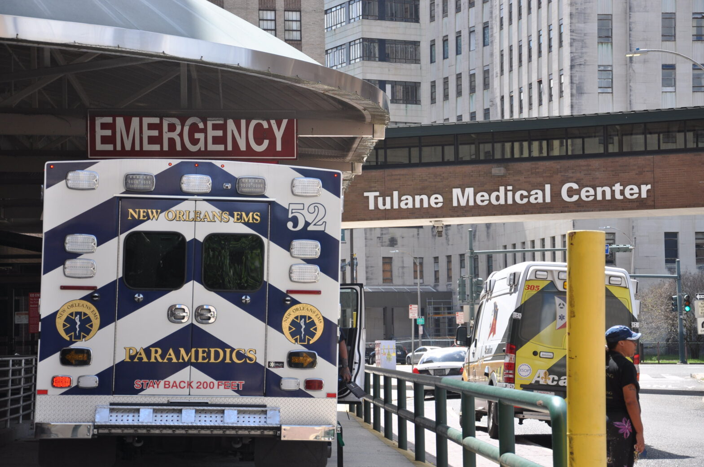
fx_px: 1933
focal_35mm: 99
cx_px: 352
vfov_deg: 13.8
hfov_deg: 20.6
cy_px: 234
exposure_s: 1/320
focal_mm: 66
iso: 200
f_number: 5.6
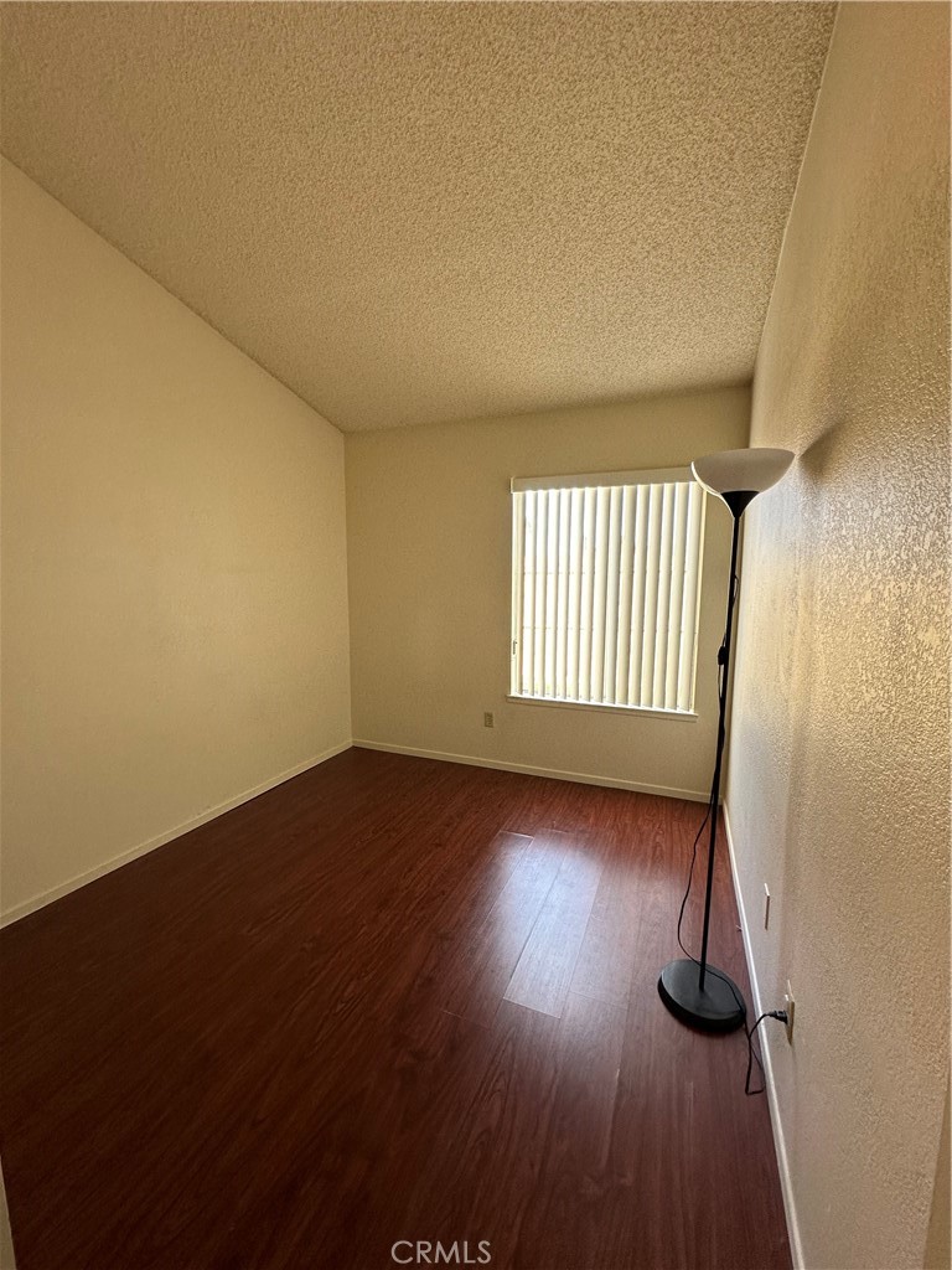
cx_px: 476
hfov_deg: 85.7
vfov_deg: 102.1
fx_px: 513
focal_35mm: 14
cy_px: 635
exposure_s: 1/120
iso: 160
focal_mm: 2.22
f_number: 2.2
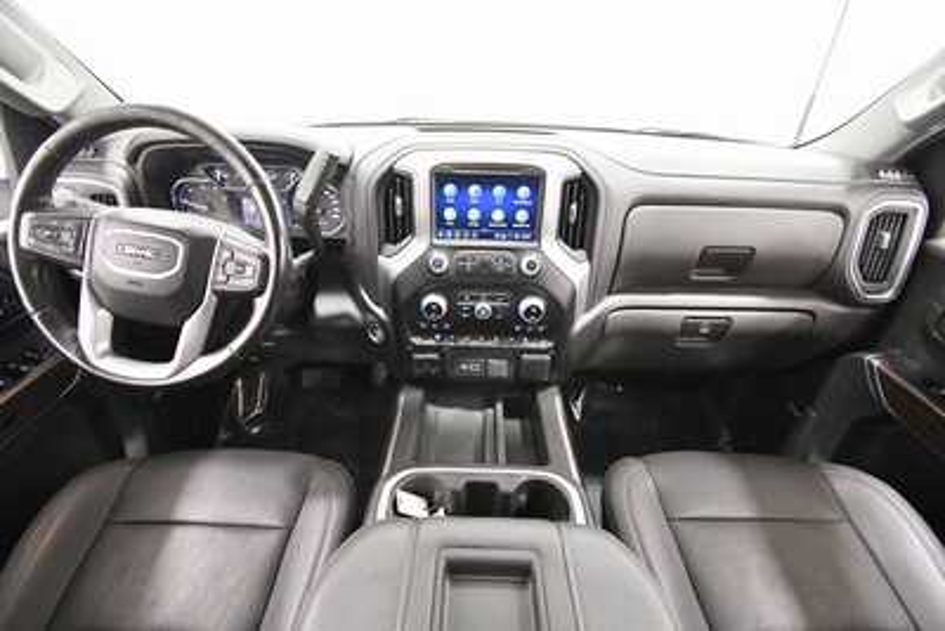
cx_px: 472
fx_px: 394
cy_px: 316
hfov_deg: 100.4
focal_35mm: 15
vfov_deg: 77.4
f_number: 4.5
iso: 4500
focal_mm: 10
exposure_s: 1/60
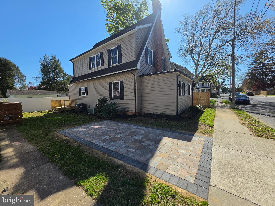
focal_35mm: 13
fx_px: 103
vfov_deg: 89.9
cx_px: 138
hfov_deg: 106.2
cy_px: 103
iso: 32
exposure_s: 1/1681
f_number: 1.9
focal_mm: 2.2
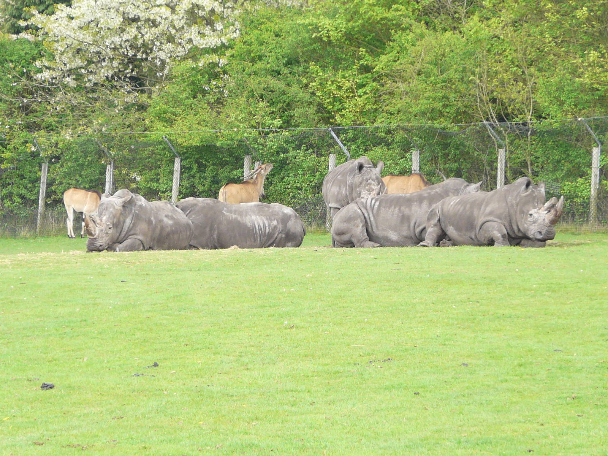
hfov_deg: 14.2
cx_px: 304
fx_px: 2441
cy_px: 228
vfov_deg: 10.7
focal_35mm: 139
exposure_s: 1/60
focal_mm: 14.3
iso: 100
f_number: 3.6
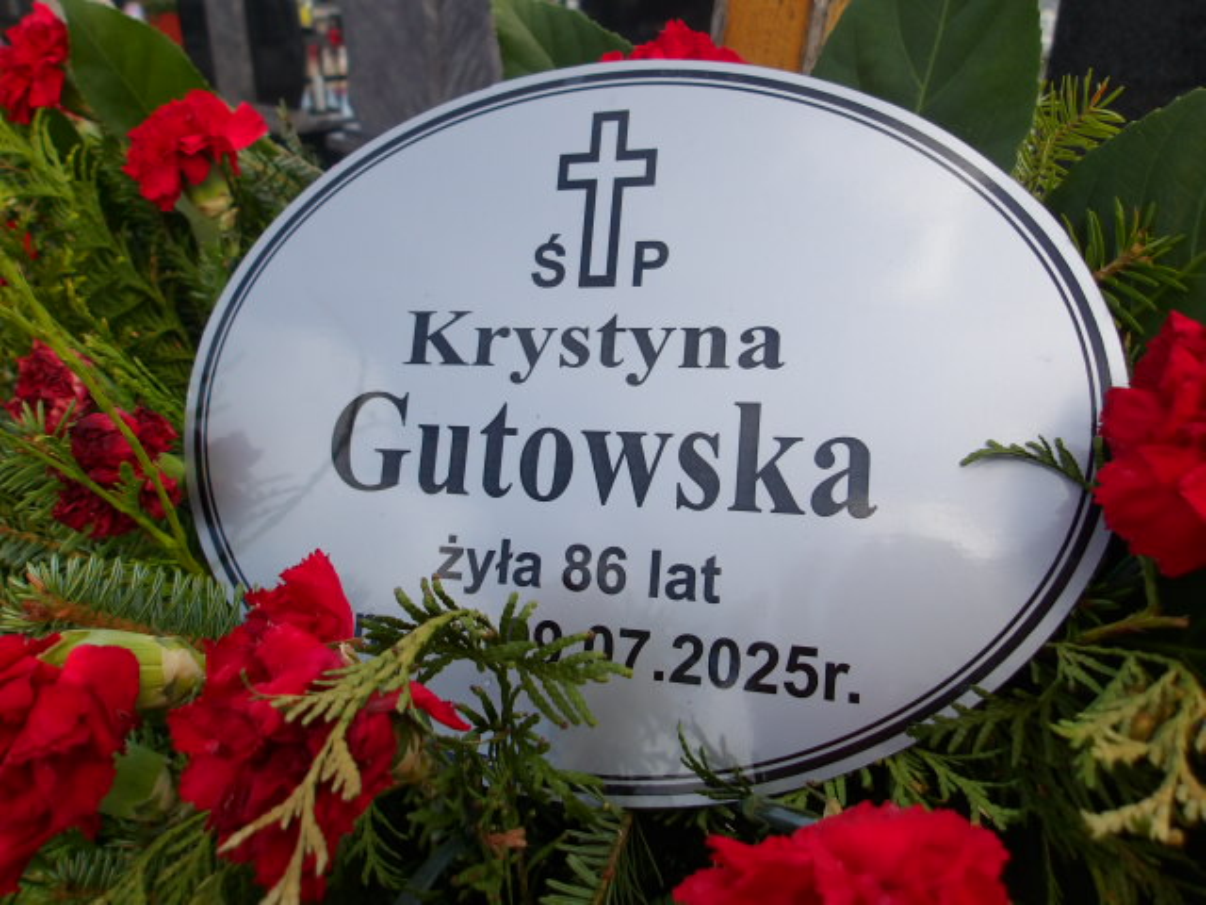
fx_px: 941
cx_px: 603
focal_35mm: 27
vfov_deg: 51.4
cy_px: 452
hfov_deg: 65.3
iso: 100
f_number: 3
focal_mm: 4.9
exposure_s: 1/952
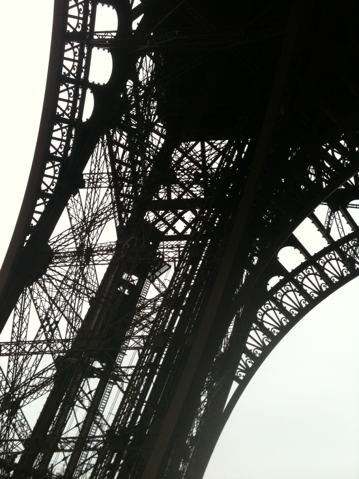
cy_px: 240
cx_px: 180
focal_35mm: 35
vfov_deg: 52.6
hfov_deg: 40.7
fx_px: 484
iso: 80
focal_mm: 3.85
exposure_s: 1/120
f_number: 2.8
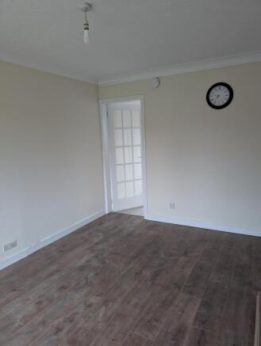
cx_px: 130
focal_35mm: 24
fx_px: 241
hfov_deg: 56.9
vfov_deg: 71.5
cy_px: 173
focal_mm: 6.9
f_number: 1.68
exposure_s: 1/31.4
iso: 349
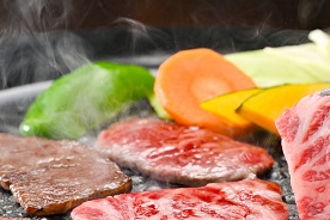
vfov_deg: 8.0
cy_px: 149
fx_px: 1567
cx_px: 226
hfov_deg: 12.0
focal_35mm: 171
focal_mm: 105
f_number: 11
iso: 64
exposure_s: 1/125
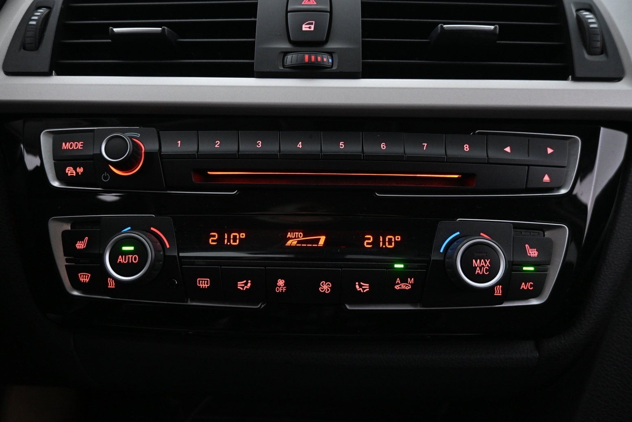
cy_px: 218
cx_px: 307
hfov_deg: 71.5
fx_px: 439
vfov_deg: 51.3
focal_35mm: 25
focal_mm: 16
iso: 1600
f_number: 3.5
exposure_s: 1/25
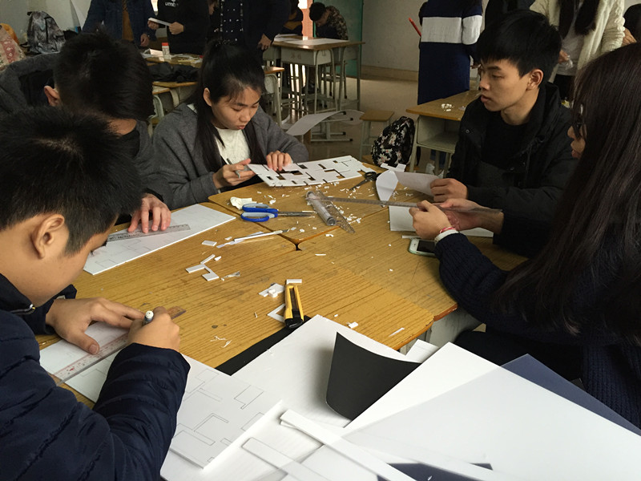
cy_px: 240
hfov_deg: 61.7
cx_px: 320
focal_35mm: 29
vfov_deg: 48.2
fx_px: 537
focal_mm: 4.15
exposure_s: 1/33
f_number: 2.2
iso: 80
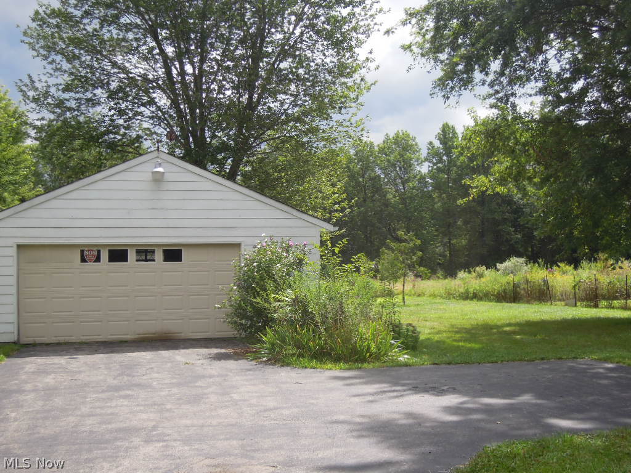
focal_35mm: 45
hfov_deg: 42.1
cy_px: 236
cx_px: 316
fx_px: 820
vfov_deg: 32.2
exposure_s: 1/1000
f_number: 3.5
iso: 160
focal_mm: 8.1
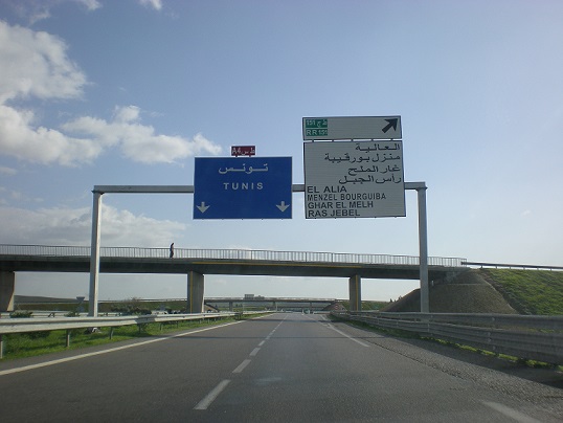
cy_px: 212
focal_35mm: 38
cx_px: 282
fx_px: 618
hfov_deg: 49.0
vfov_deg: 37.7
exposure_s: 1/477
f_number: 4.6
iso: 50
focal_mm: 6.3
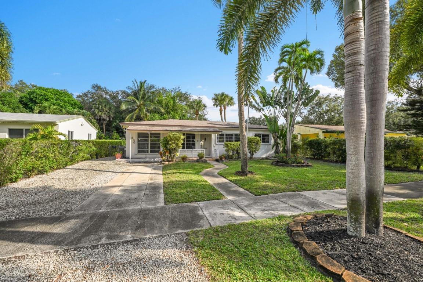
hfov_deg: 104.3
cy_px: 141
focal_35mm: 14
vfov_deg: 81.2
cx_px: 212
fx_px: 164
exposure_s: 1/200
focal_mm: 14
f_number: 9
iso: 80
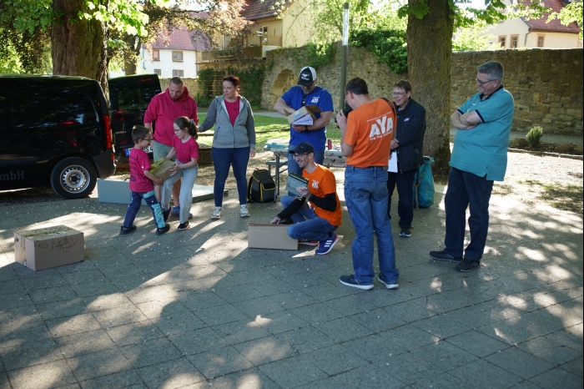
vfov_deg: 37.8
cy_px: 194
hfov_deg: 54.5
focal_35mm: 35
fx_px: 567
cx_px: 292
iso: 400
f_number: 2.8
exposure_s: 1/400
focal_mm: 35
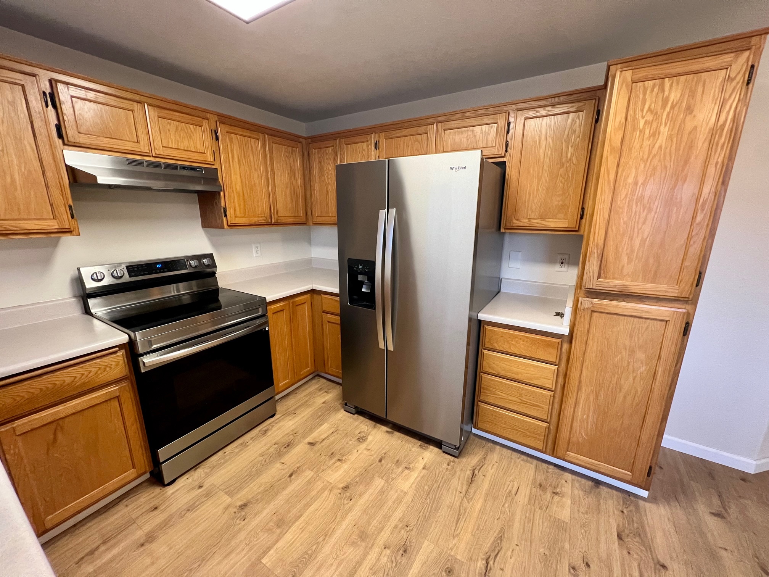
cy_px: 288
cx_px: 384
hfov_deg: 106.2
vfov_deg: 89.9
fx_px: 289
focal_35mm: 13
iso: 320
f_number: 1.8
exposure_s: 1/60
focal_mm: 1.57
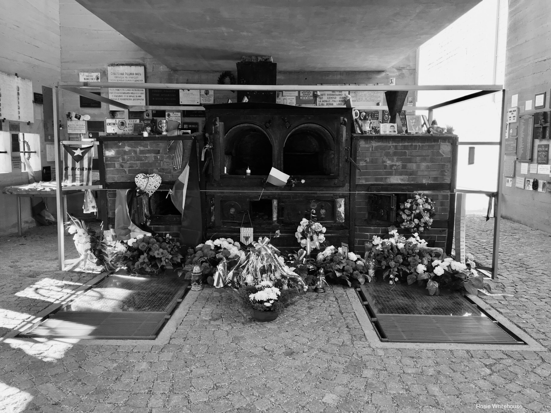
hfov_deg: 61.7
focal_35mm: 29
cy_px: 206
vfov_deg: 48.2
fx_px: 462
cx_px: 276
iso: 32
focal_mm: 4.15
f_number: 2.2
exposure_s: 1/100
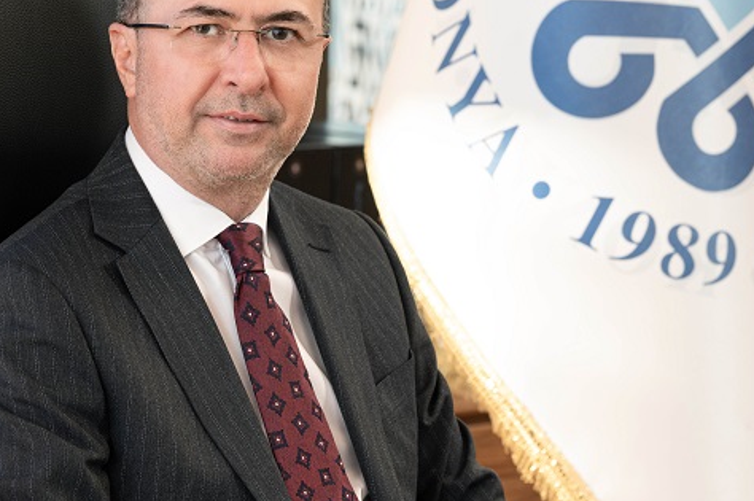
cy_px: 301
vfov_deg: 7.0
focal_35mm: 195
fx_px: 4080
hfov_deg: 10.6
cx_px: 325
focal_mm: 120
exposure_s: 1/100
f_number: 5.6
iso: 400
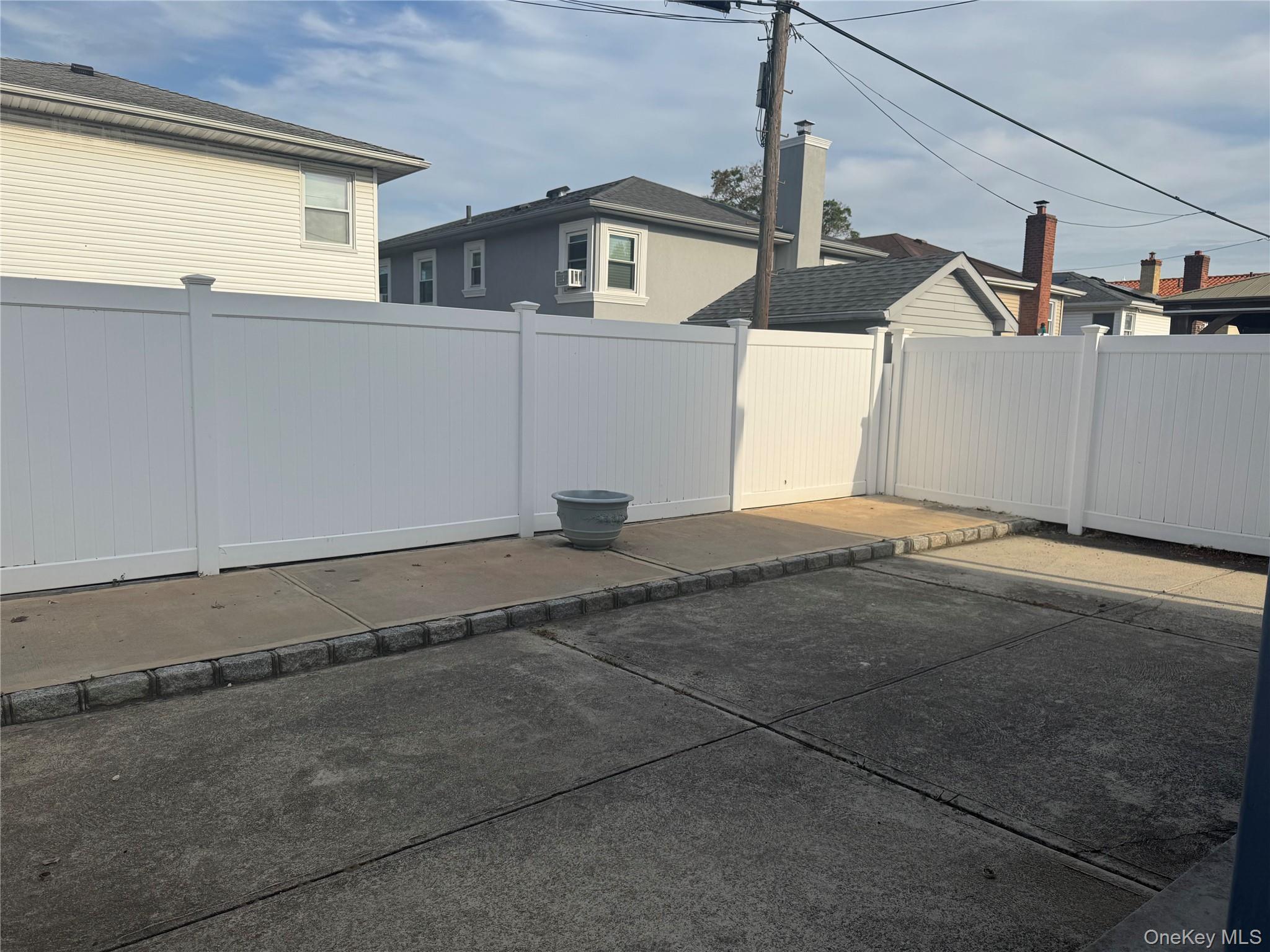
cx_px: 635
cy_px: 476
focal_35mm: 24
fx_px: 881
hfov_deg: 71.6
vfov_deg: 56.8
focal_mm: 6.76
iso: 80
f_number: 1.78
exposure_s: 1/5348
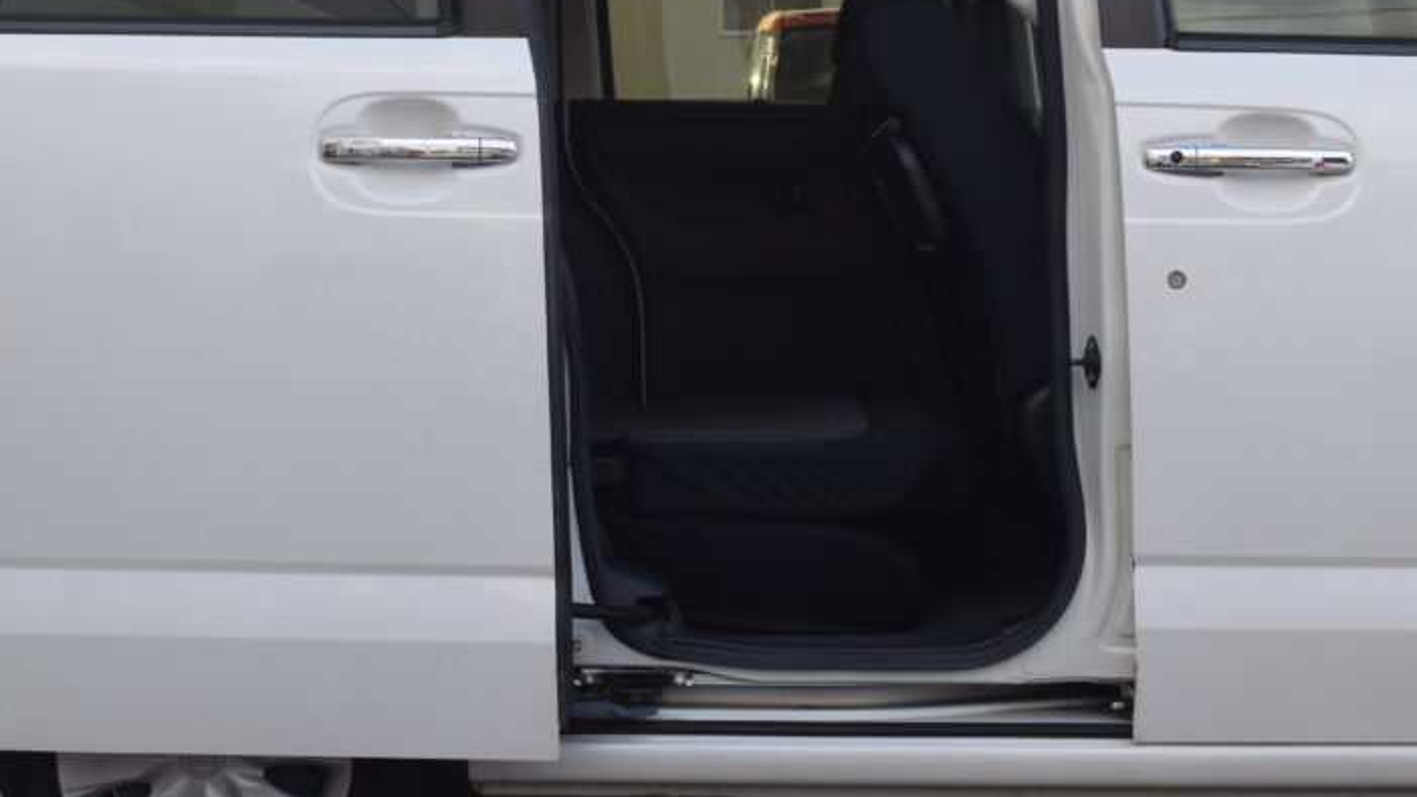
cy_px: 250
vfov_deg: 20.6
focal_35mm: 58
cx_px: 654
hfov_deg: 36.0
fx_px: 2179
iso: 400
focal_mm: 24
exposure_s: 1/200
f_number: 7.1
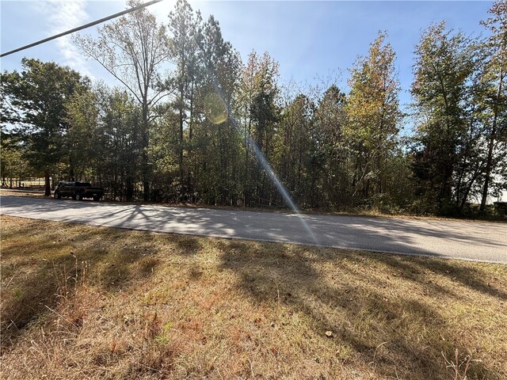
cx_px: 254
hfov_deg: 102.1
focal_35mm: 14
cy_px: 190
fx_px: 205
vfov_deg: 85.7
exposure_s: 1/564
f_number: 2.2
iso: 64
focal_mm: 2.22
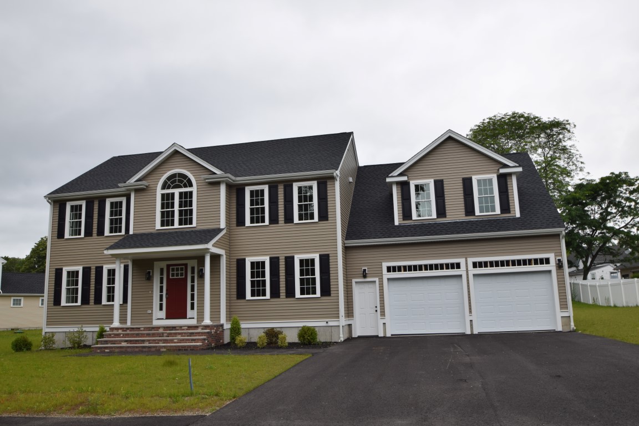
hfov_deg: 64.6
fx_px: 506
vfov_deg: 45.7
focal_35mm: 28
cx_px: 320
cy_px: 213
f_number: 11
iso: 100
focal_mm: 19
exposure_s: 1/200
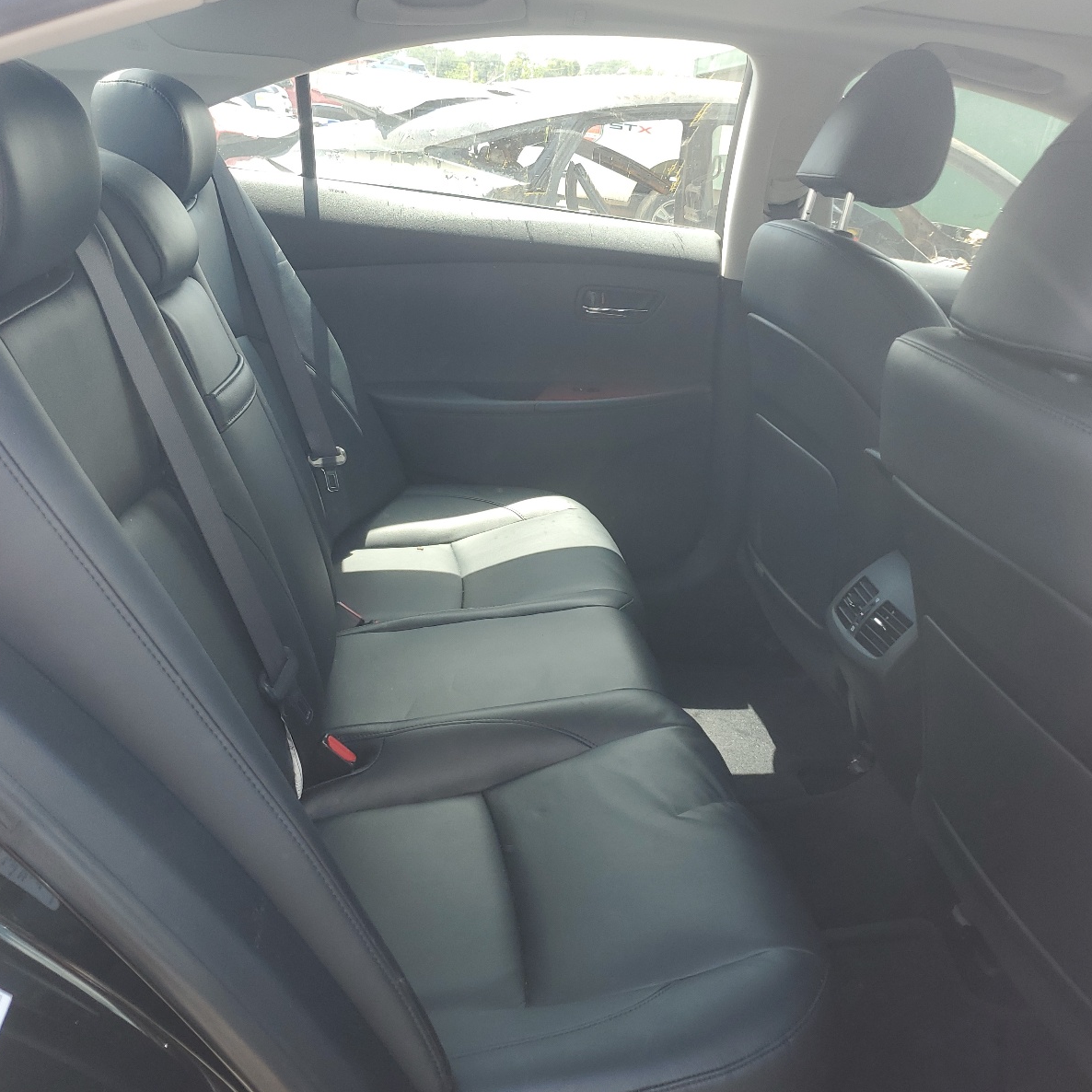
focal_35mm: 31
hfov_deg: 52.5
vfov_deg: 52.5
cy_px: 547
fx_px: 1106
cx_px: 552
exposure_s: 1/357
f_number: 1.5
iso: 50
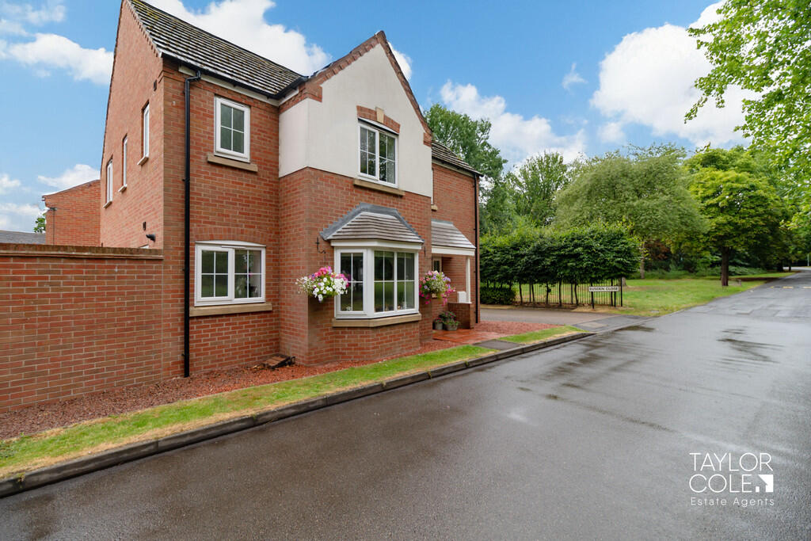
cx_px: 406
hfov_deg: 100.4
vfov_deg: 77.3
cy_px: 270
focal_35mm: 15
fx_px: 338
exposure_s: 1/125
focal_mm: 10
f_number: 4.5
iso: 125
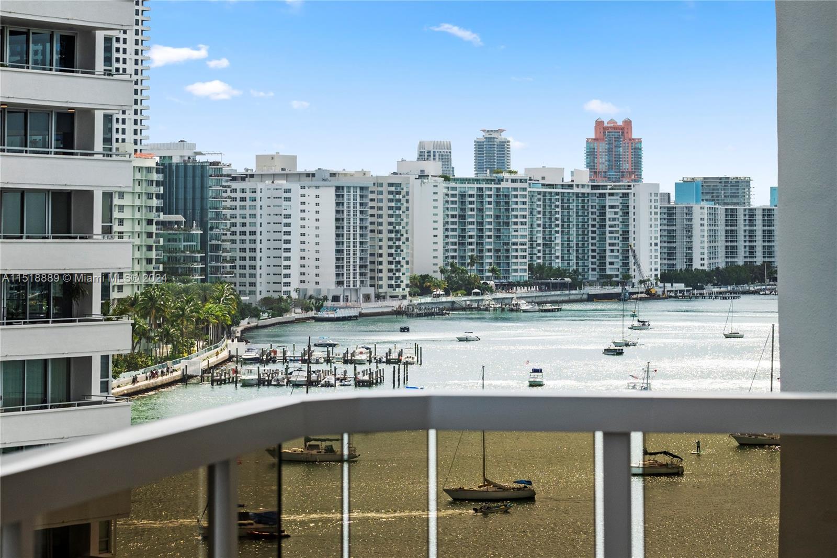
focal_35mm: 105
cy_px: 279
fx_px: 2441
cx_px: 418
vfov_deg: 13.0
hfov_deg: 19.5
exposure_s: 1/1000
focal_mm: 70
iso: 200
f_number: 8
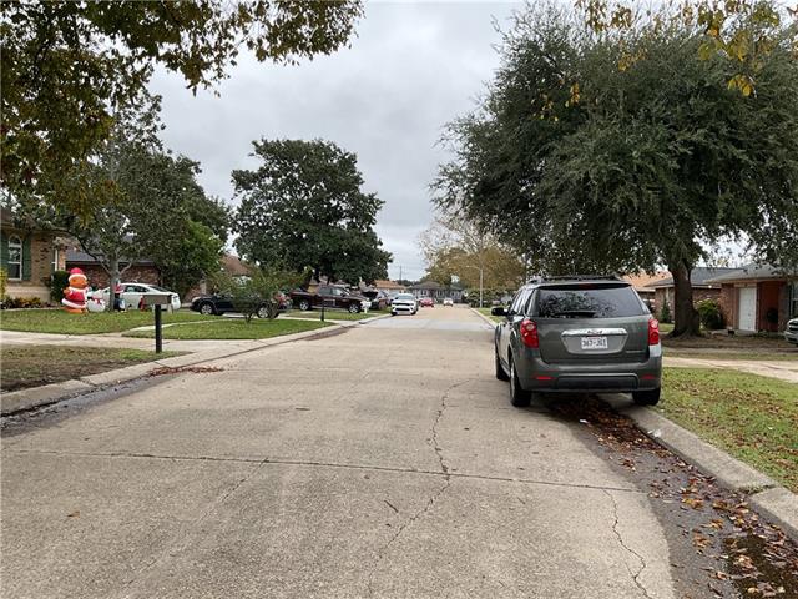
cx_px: 399
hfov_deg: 61.7
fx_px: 669
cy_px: 300
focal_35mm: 29
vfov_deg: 48.2
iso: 16
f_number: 1.8
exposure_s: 1/284
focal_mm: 3
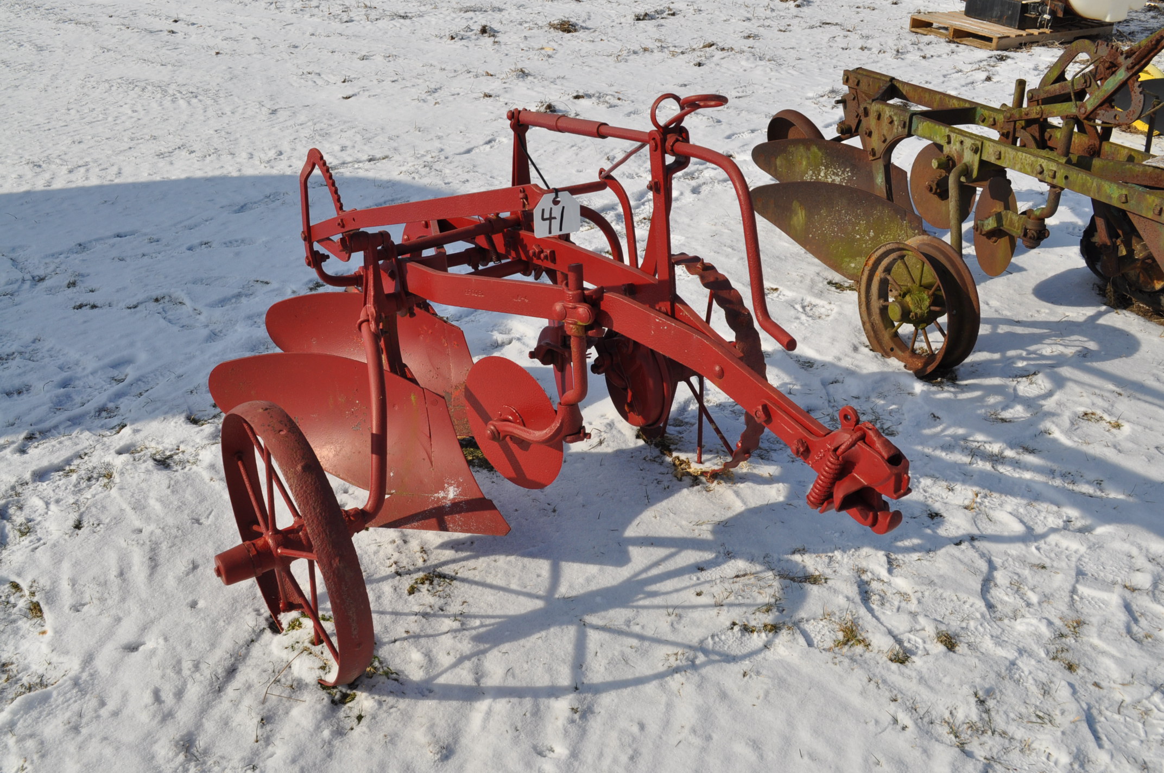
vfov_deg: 36.8
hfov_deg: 53.2
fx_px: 1163
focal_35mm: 36
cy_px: 386
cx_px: 582
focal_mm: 24
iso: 200
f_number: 11
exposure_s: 1/500
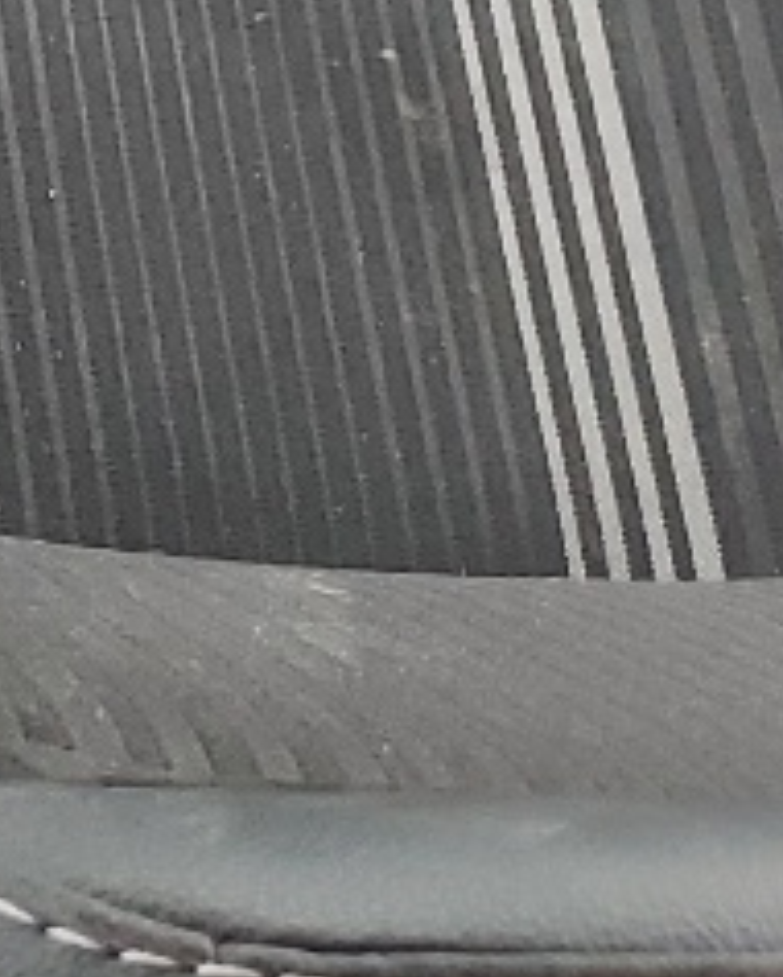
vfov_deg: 10.1
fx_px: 4947
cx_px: -1315
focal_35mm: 171
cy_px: -1175
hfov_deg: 8.1
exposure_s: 1/60.2
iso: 58
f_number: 1.5
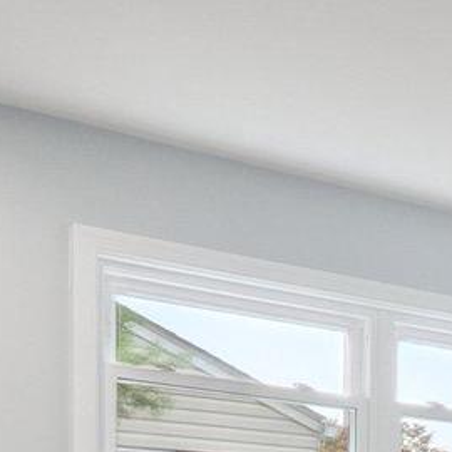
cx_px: 524
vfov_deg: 21.9
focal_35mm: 68
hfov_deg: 23.4
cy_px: 643
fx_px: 1005
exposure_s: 1/80
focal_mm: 10
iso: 400
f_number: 5.6
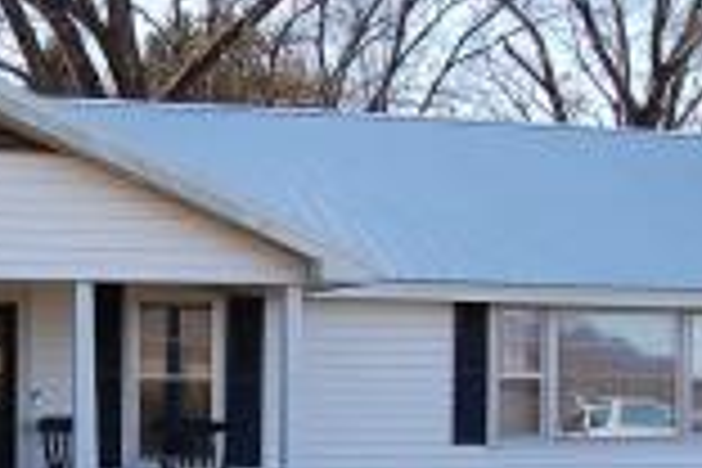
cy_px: 436
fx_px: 1521
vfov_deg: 17.2
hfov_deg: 25.7
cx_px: 187
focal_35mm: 78
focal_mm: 18
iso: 200
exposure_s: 1/160
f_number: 7.1
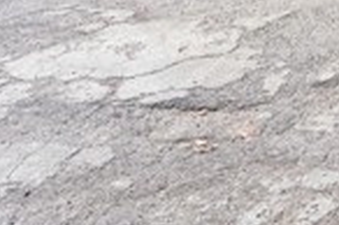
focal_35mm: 70
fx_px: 658
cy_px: -232
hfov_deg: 22.3
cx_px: 543
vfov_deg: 15.4
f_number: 8
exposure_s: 1/500
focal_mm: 16
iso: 125
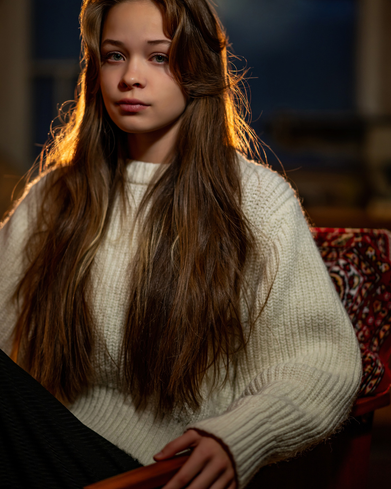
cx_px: 194
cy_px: 237
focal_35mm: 119
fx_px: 1721
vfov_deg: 16.2
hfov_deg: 13.0
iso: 200
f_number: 1.4
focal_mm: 105
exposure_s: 1/160
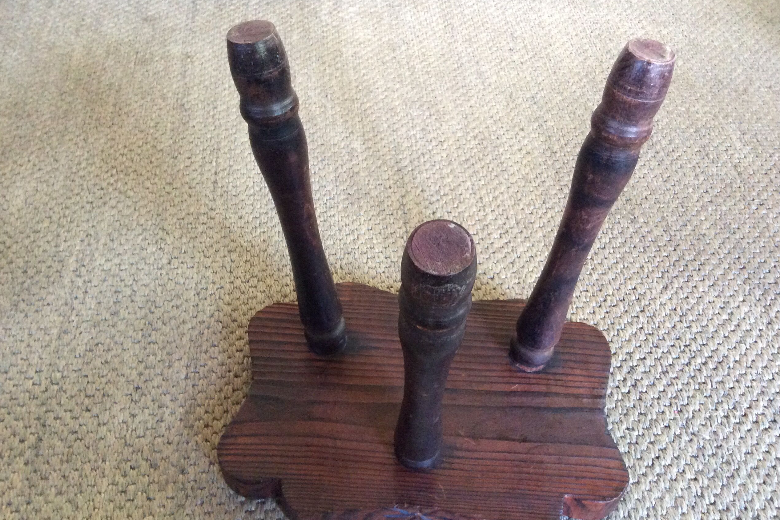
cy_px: 272
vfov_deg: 38.9
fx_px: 737
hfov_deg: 55.8
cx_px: 388
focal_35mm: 34
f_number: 2.4
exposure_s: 1/17
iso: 250
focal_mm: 3.3
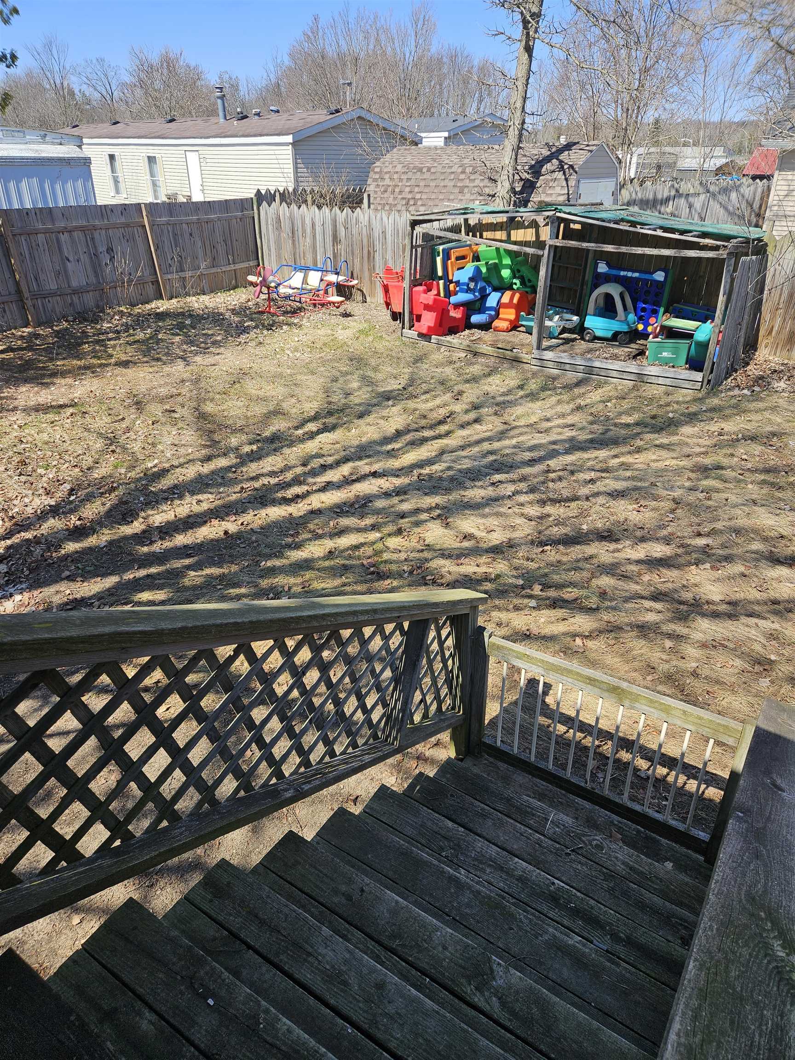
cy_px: 530
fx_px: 704
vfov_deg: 73.9
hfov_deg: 58.9
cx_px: 398
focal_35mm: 23
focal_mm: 5.4
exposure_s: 1/1022
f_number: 1.8
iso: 25
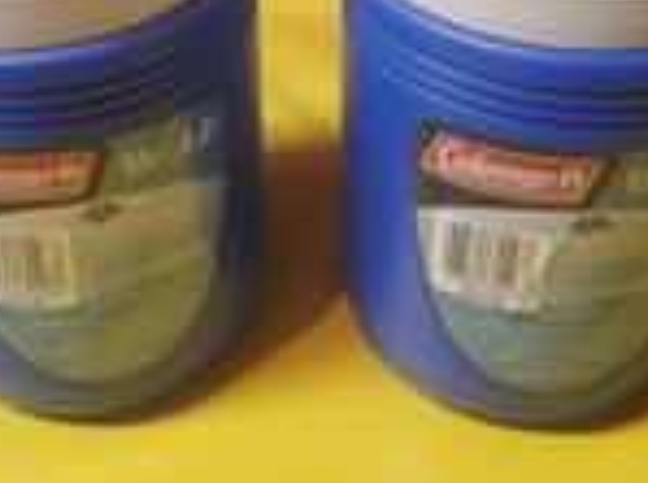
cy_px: 120
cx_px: 294
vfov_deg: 24.0
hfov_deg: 32.2
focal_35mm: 60
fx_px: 1120
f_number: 1.5
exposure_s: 1/40
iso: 200
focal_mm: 4.3
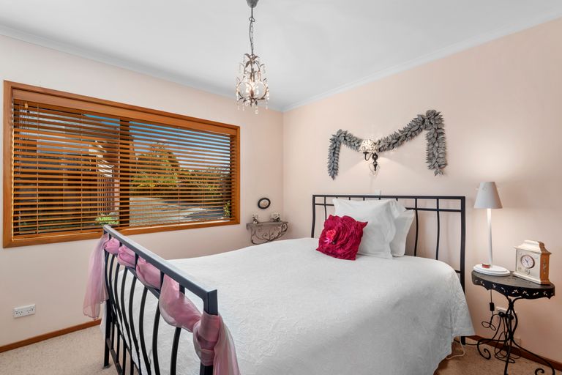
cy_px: 188
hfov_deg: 96.7
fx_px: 250
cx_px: 281
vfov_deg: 73.7
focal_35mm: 16
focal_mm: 16
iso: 200
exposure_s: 1/2.5
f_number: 13
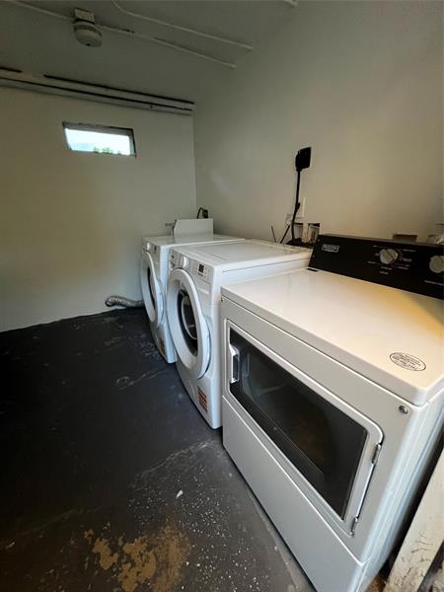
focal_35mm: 13
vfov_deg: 106.2
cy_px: 296
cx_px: 222
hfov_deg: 89.9
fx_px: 222
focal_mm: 1.57
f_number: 1.8
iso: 640
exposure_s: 1/60
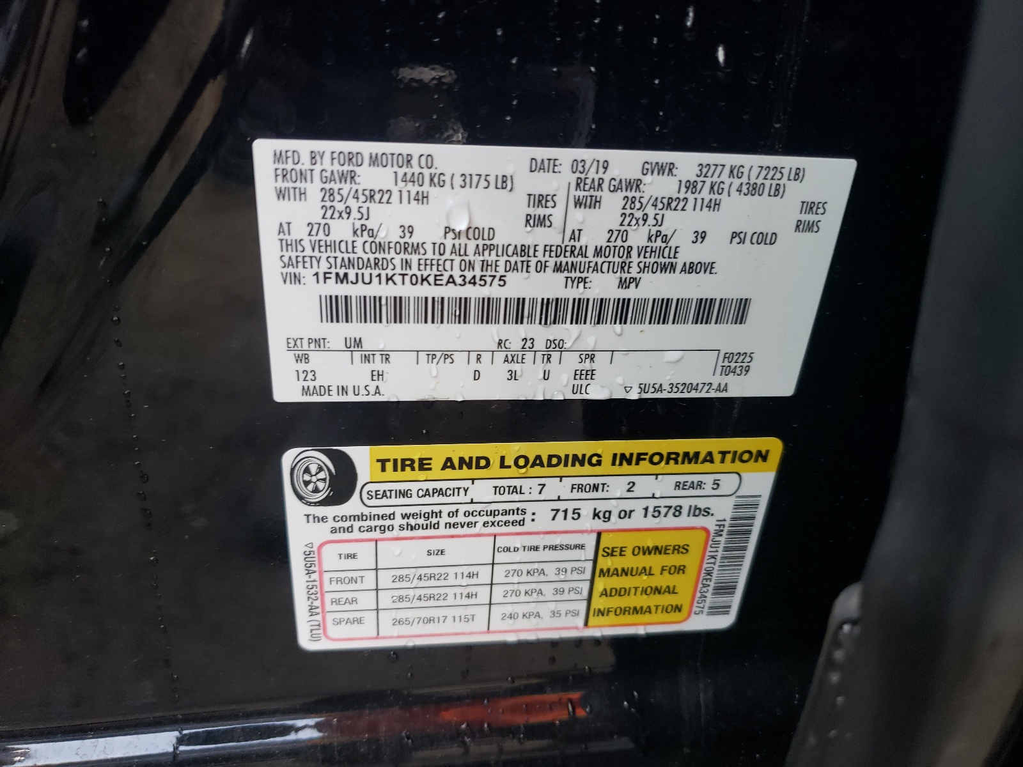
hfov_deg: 67.3
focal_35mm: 26
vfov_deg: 53.1
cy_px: 384
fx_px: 768
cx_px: 512
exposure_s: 1/120
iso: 76
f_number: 1.5
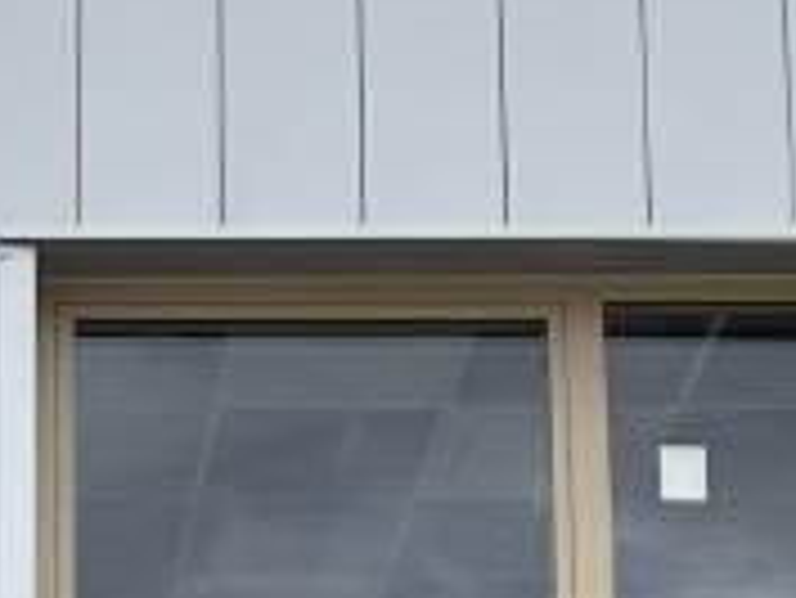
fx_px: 4326
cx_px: -270
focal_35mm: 188
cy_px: 989
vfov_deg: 7.7
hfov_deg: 10.3
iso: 32
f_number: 1.6
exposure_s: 1/2092
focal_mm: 4.2
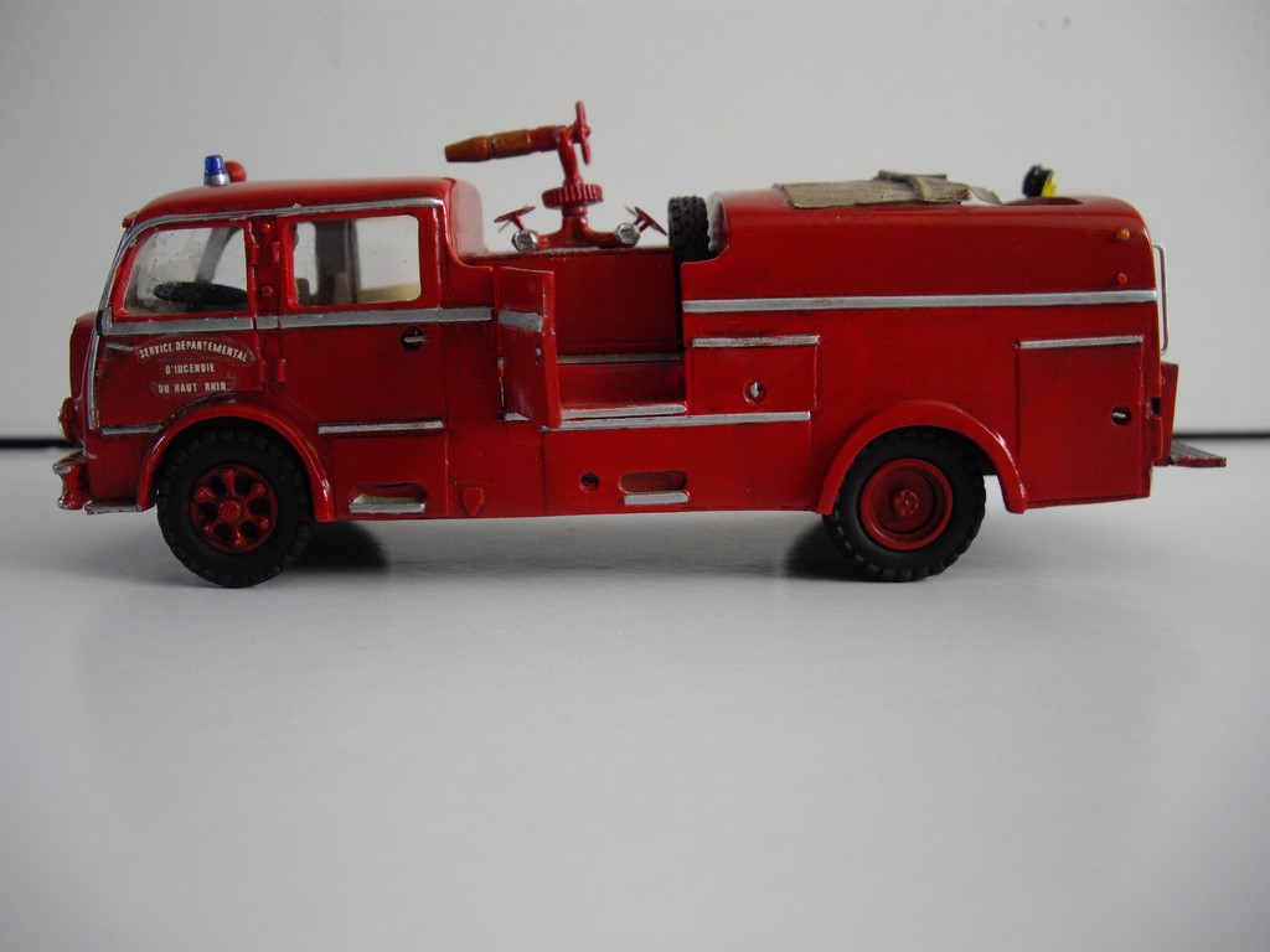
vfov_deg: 37.7
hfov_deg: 49.0
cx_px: 635
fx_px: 1394
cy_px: 476
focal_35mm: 38
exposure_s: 1/80
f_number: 2.8
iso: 200
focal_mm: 7.9
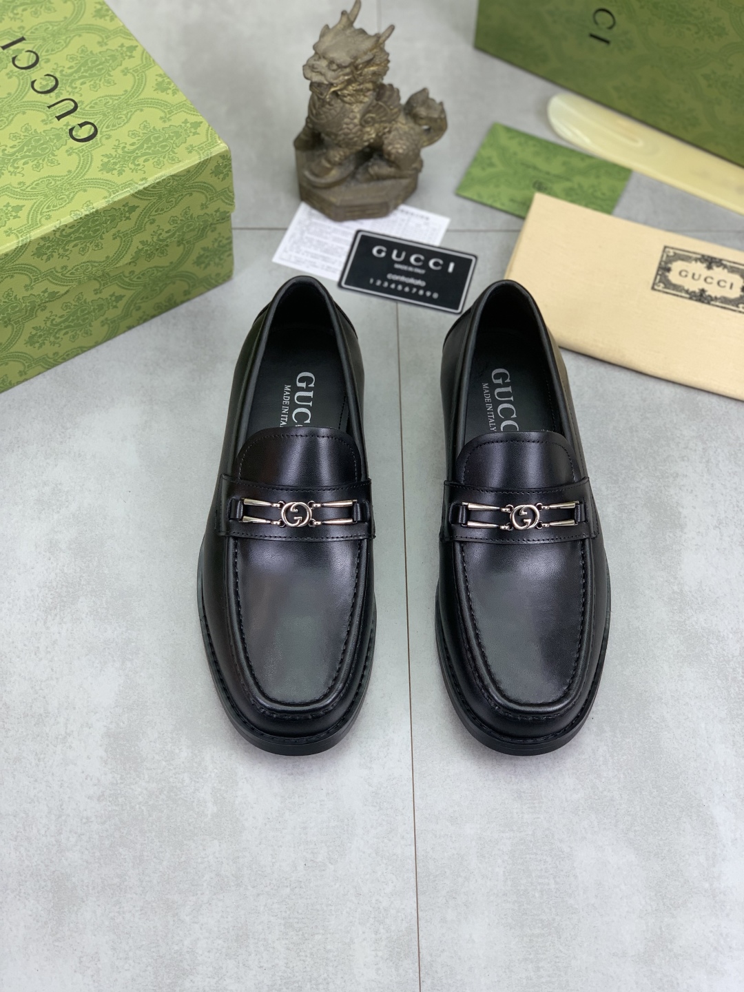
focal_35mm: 52
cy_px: 496
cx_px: 372
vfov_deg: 36.8
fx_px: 1490
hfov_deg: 28.0
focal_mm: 6
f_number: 2.4
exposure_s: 1/122
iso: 32
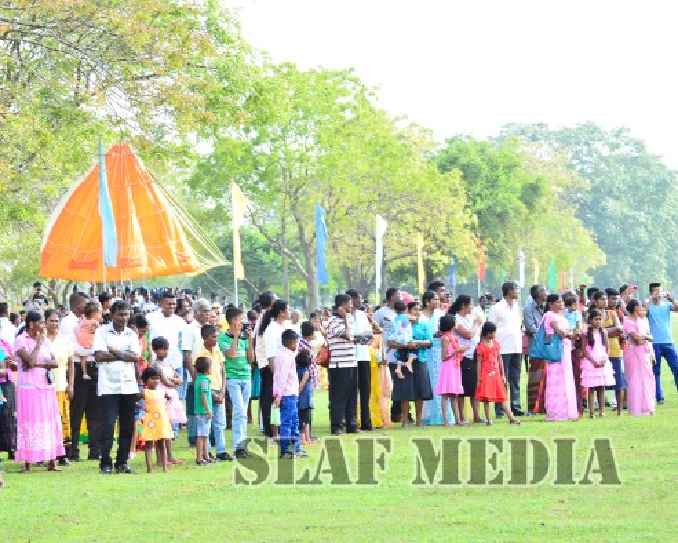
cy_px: 271
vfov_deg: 11.3
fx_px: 2750
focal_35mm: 137
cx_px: 270
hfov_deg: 14.0
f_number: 5.6
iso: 200
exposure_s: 1/160
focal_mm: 80
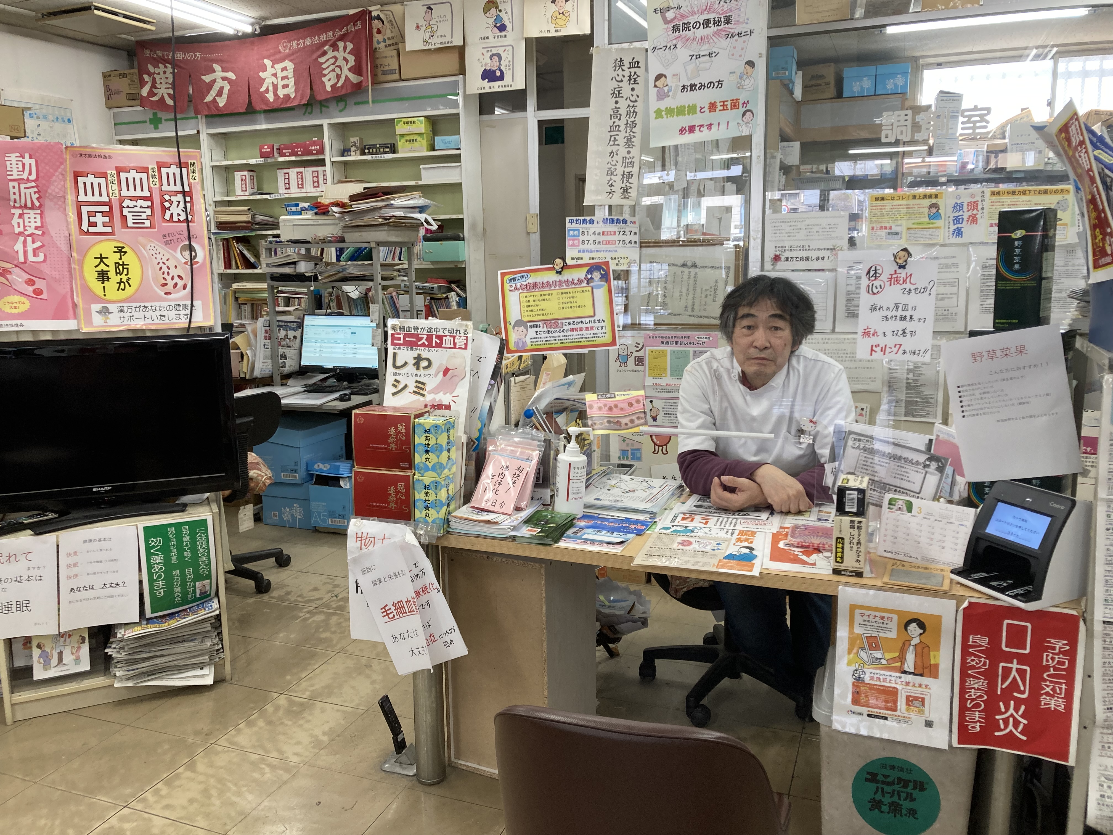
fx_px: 900
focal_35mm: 28
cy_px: 418
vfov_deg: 49.7
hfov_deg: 63.4
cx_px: 556
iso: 50
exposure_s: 1/60
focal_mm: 3.99
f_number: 1.8
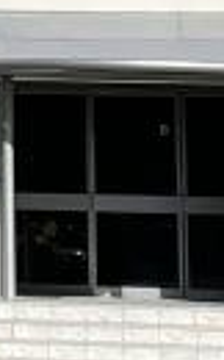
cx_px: -431
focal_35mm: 271
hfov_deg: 4.6
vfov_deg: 7.6
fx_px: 2653
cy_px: -191
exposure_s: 1/7299
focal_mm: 4.2
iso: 32
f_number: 1.6
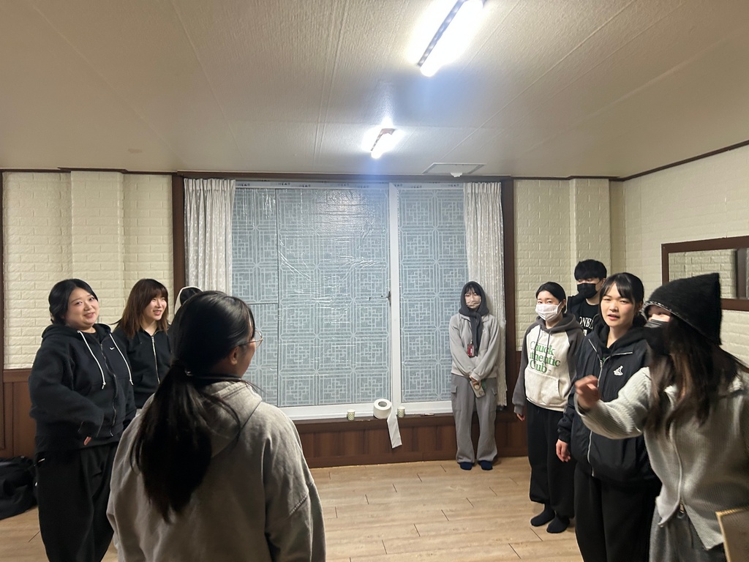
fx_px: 563
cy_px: 281
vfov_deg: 53.1
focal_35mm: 26
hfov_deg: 67.3
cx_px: 374
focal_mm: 5.7
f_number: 1.5
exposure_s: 1/60
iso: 160
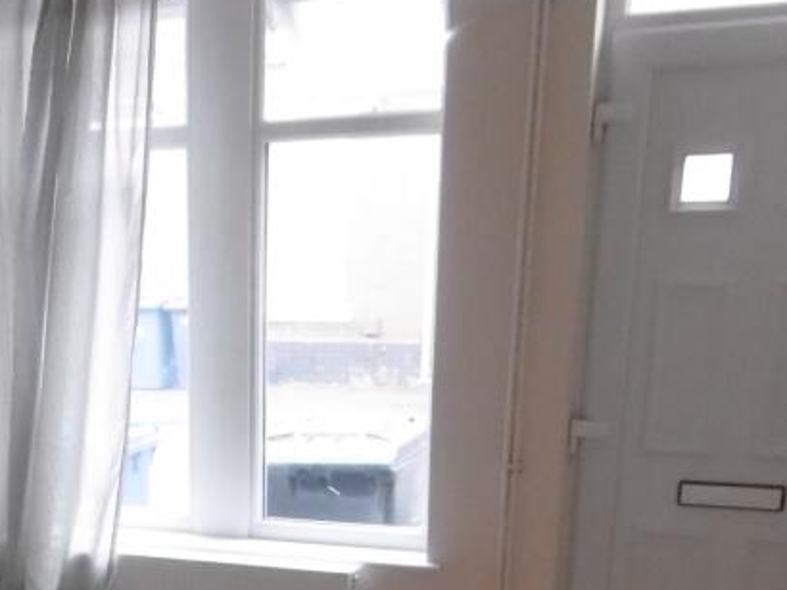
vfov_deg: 22.8
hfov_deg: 30.6
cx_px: 63
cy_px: 665
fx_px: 1363
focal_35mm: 60
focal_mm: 4.3
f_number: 3.1
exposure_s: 1/80
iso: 800
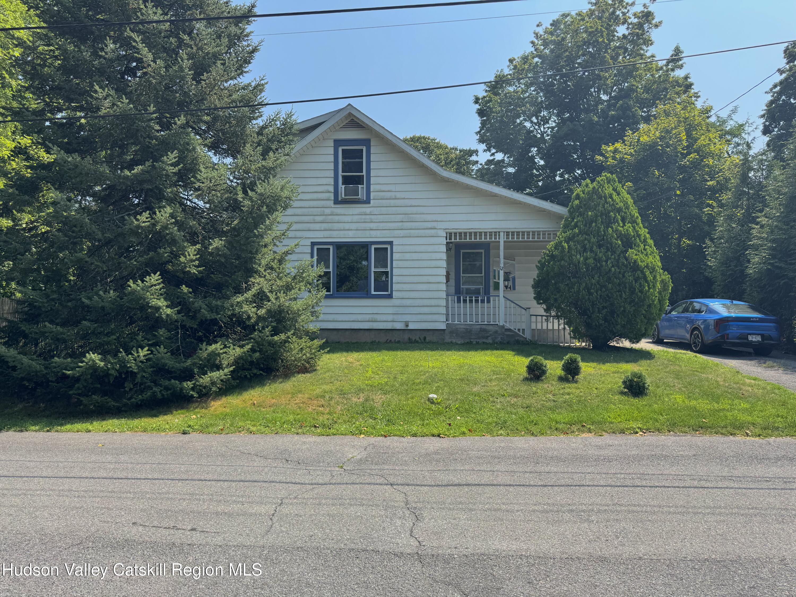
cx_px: 398
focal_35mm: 24
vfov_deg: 56.8
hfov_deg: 71.6
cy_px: 298
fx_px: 552
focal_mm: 6.76
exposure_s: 1/2506
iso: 80
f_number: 1.78
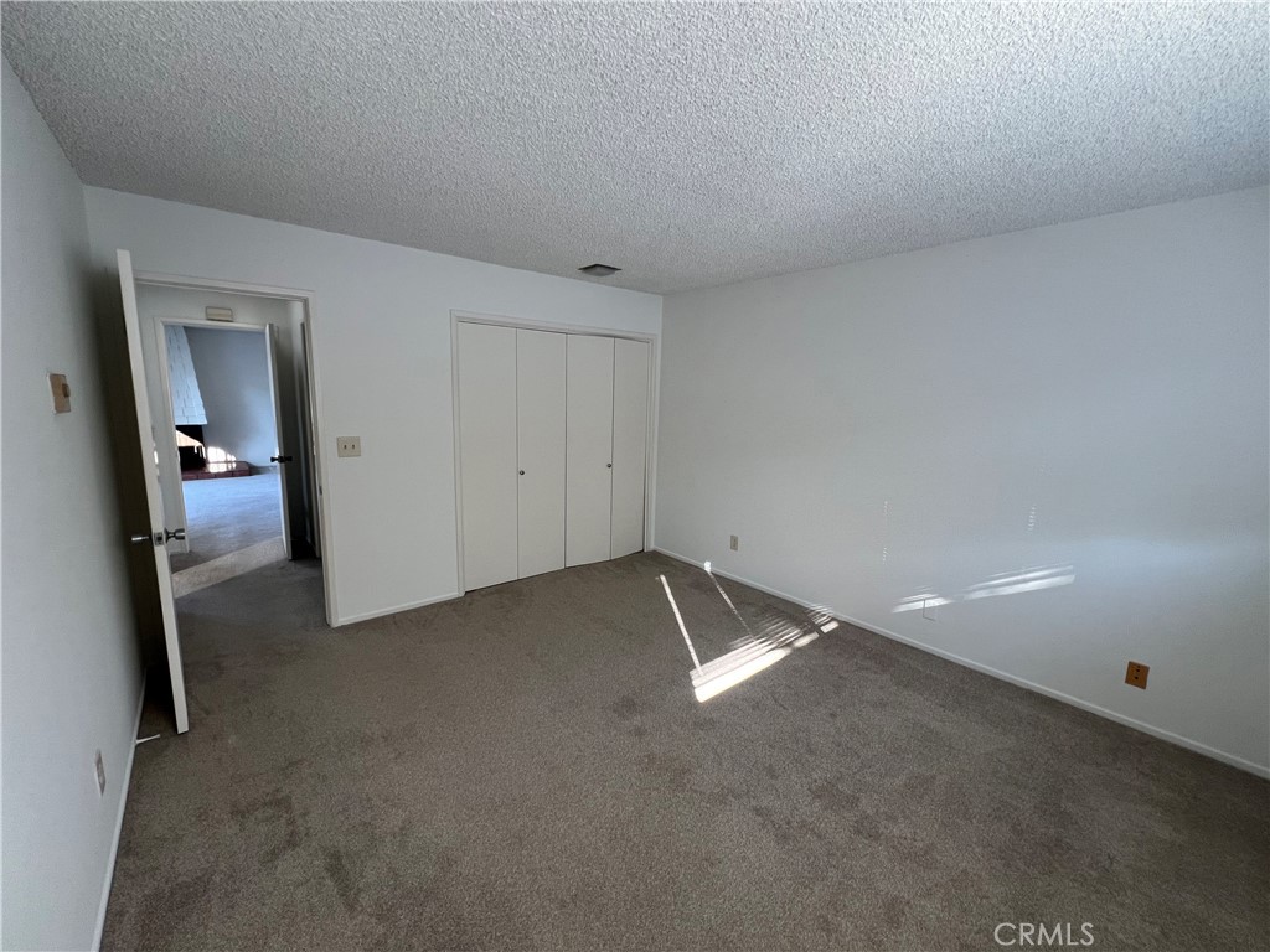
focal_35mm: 13
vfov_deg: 89.9
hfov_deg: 106.2
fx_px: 477
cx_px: 635
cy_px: 476
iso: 80
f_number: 1.8
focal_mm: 1.57
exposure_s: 1/99
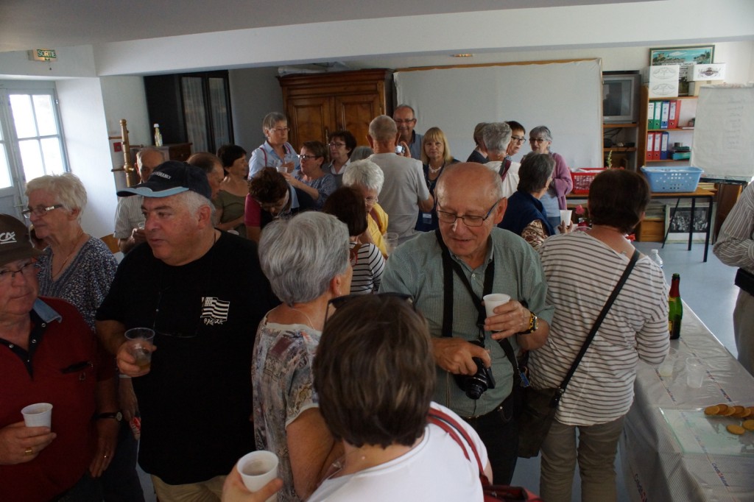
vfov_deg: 43.6
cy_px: 251
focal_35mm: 30
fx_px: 628
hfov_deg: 61.9
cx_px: 377
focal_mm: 20
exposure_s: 1/160
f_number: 4
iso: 1600
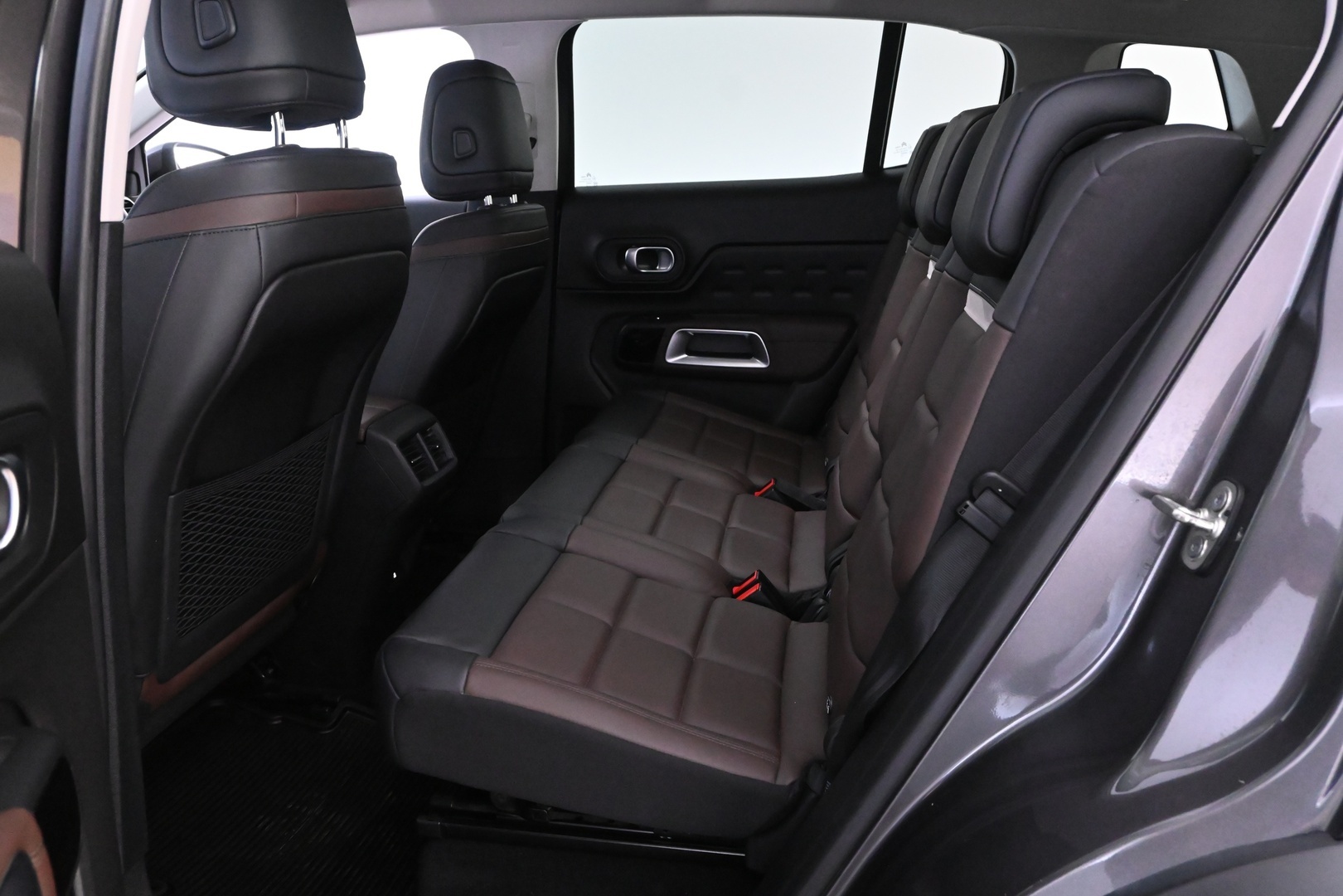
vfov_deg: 45.7
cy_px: 448
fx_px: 1063
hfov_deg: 64.6
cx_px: 672
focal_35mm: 28
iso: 6400
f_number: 5.6
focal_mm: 19
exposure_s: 1/25
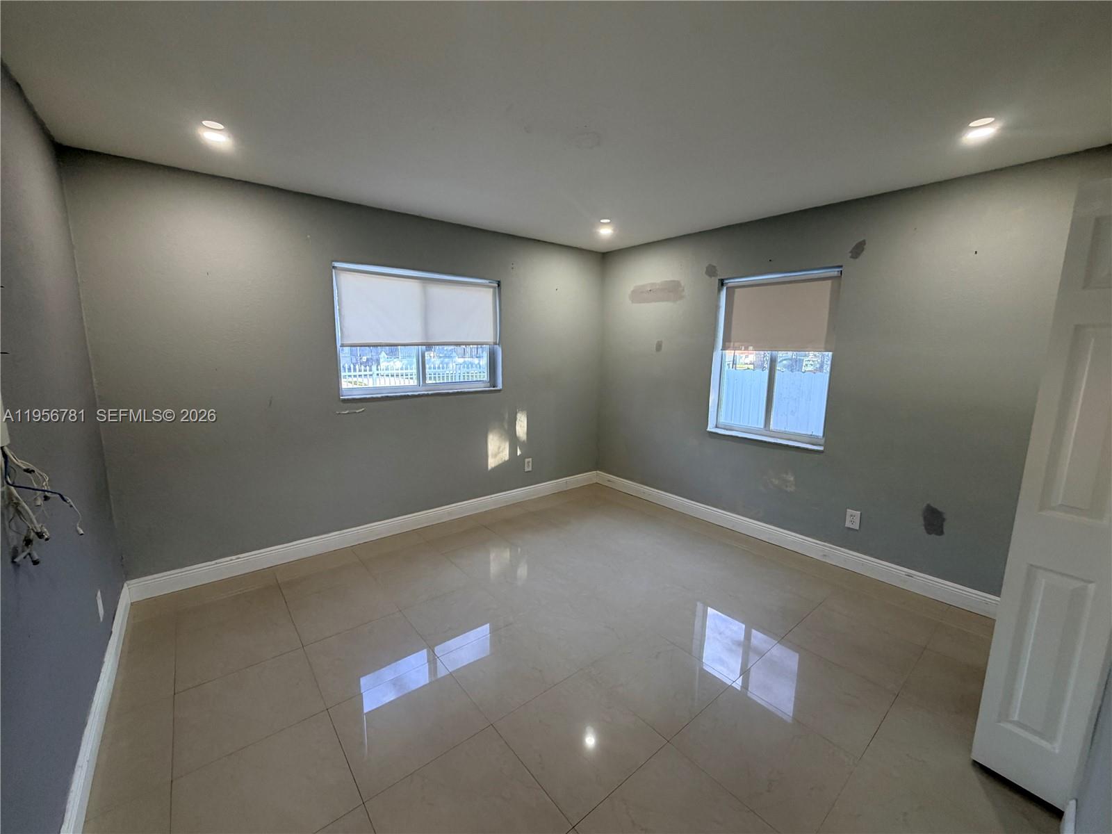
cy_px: 417
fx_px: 450
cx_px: 556
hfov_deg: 102.1
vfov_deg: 85.7
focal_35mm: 14
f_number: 2.2
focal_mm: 2.22
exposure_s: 1/60
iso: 160
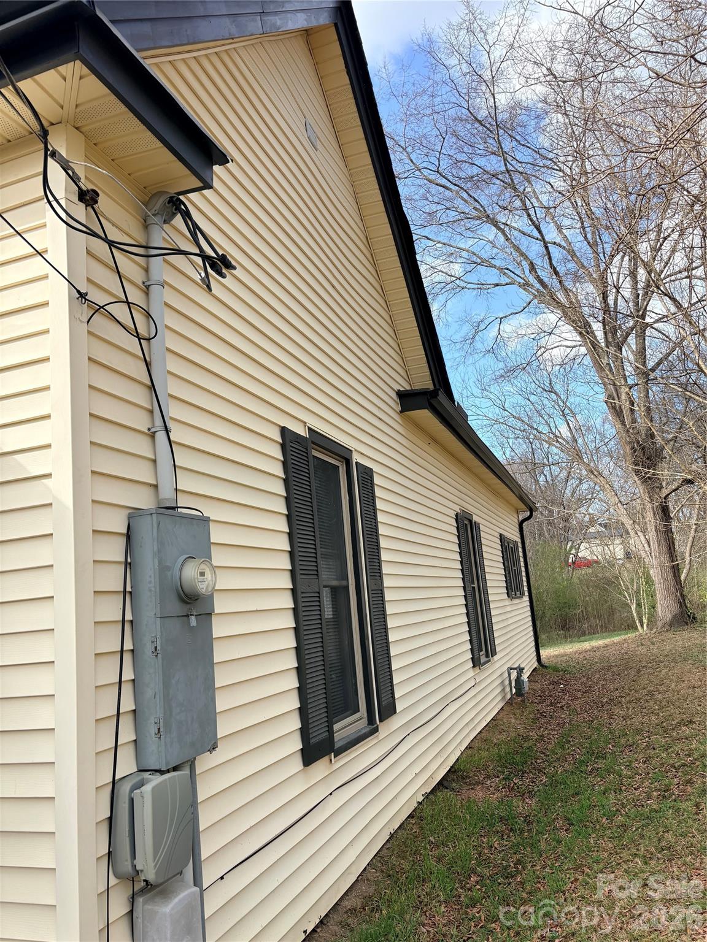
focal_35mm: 26
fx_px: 708
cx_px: 354
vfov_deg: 67.3
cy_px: 471
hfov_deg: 53.1
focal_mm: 5.96
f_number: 1.6
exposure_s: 1/1263
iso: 50
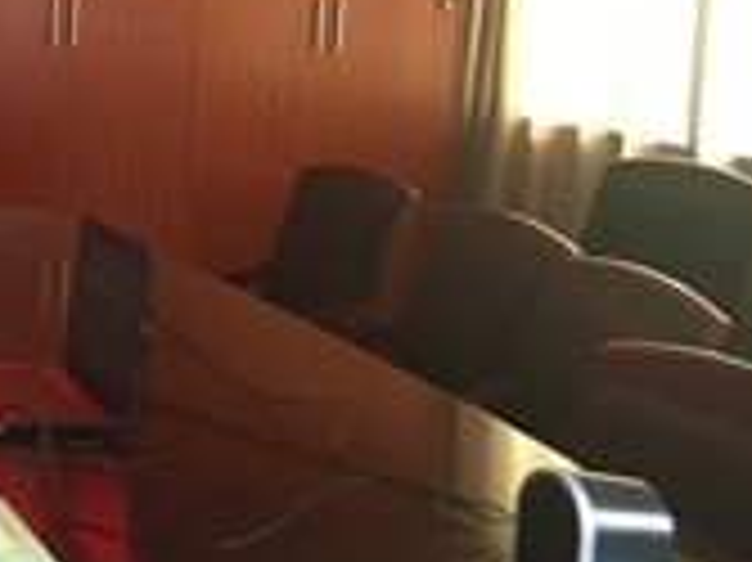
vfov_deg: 16.7
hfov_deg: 19.7
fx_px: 1889
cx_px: -356
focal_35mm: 87
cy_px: 61
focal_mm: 4.15
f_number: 2.2
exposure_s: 1/33
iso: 50
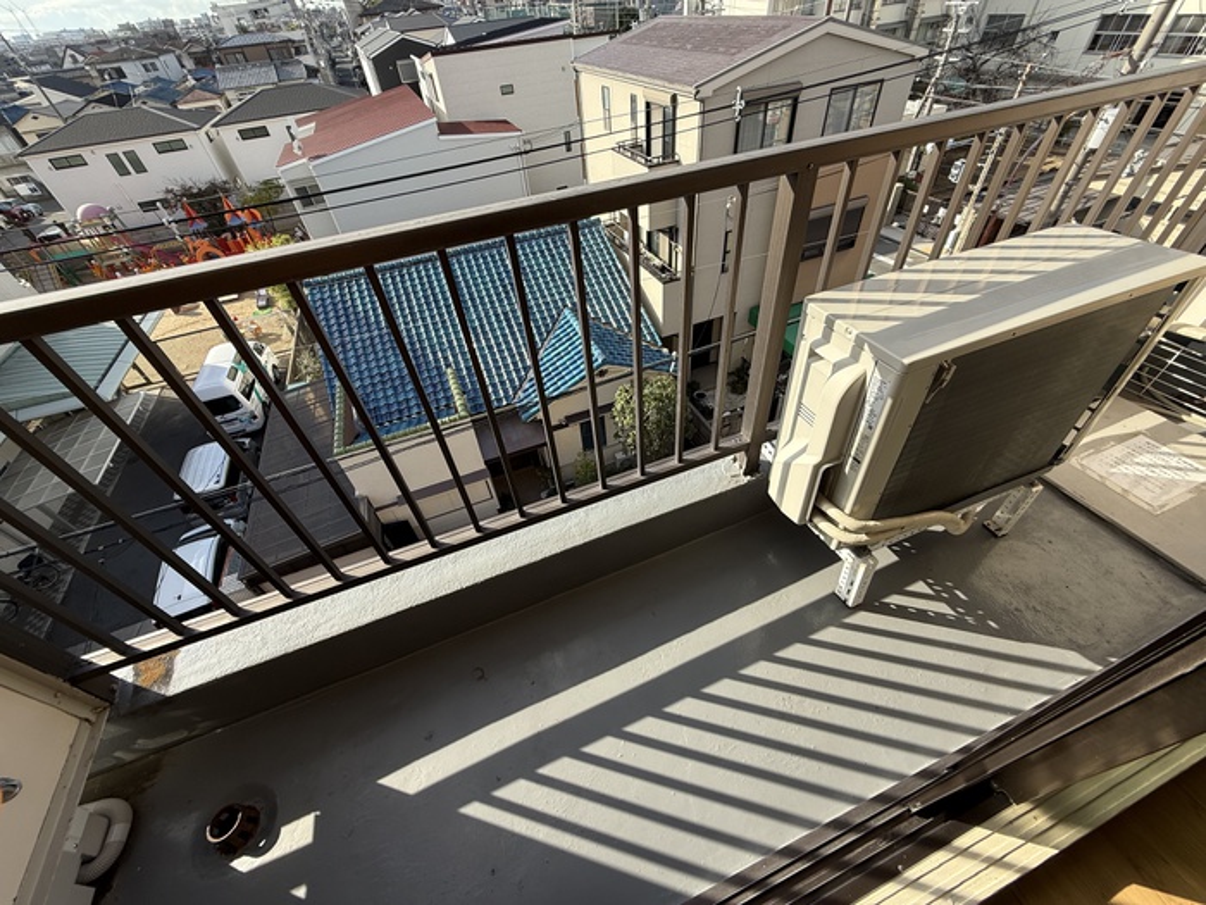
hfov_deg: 102.1
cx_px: 603
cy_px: 452
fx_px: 488
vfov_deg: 85.7
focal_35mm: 14
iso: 64
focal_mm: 2.22
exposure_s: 1/820
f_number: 2.2
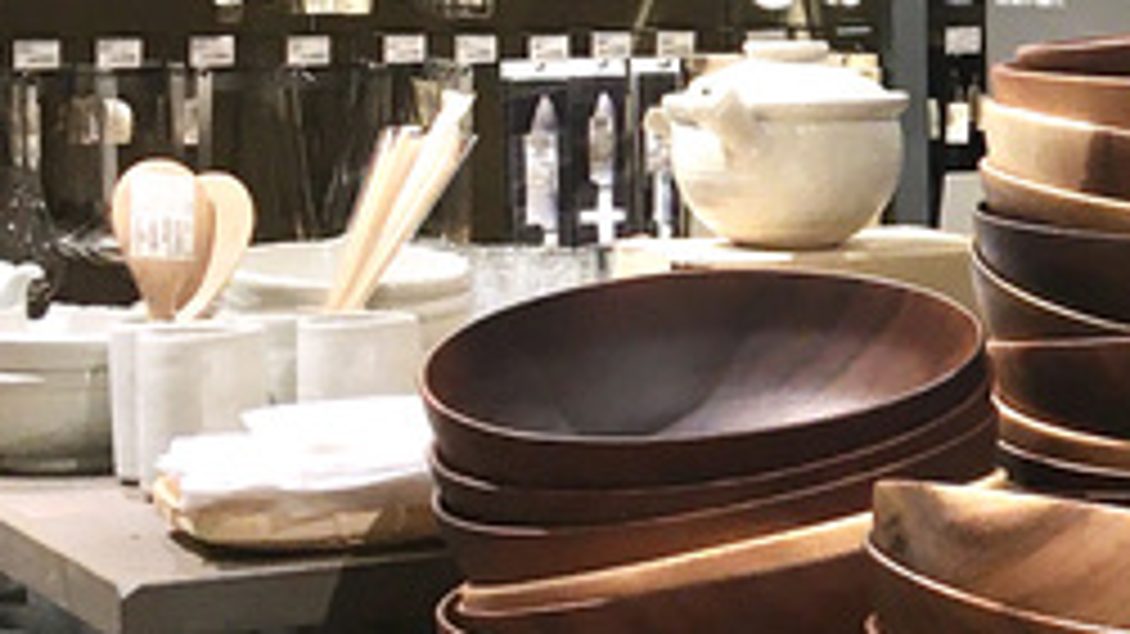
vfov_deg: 9.4
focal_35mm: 129
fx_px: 3864
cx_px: 1810
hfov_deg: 15.1
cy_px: 139
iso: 25
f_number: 2.2
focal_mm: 4.15
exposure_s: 1/40
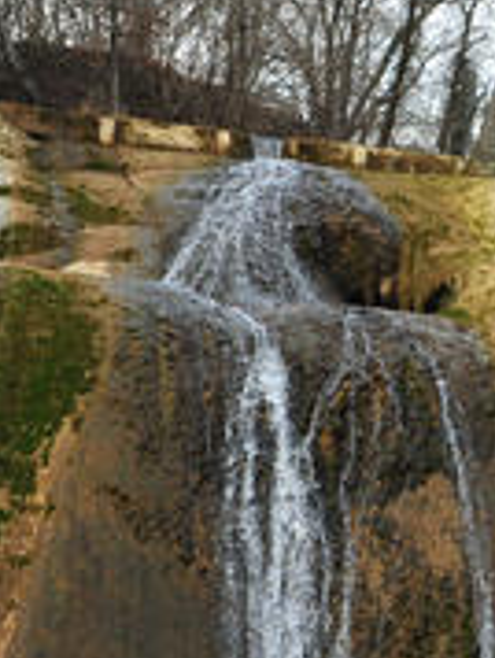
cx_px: 898
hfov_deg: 12.3
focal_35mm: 110
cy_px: 481
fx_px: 2092
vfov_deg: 17.8
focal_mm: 34
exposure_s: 1/250
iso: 1000
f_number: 8
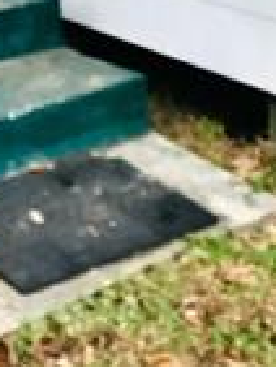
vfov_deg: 17.6
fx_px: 1008
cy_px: -242
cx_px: -112
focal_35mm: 95
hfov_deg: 14.7
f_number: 1.8
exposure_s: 1/669
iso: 20
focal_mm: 3.99
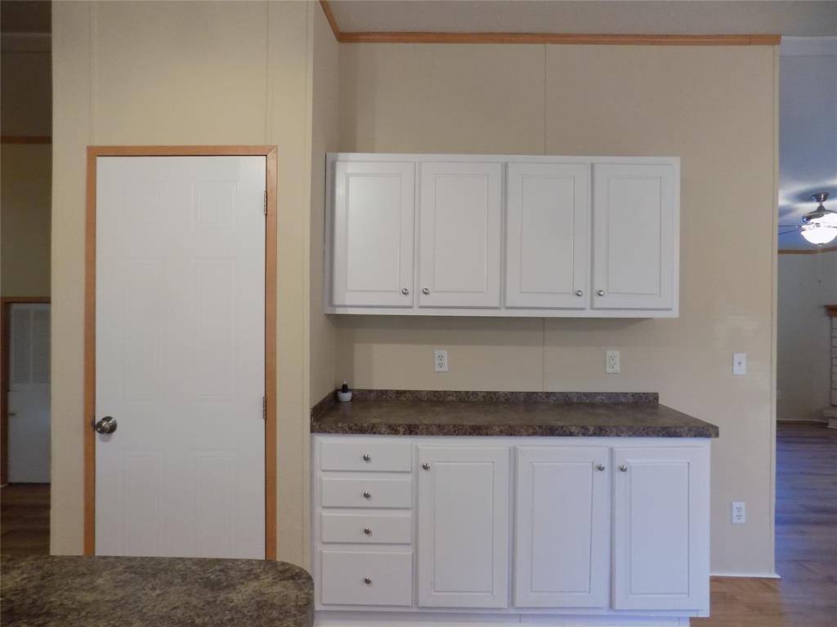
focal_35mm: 23
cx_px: 418
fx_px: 556
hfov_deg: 73.9
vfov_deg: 58.9
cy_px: 314
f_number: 3.1
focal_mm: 4
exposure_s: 1/30
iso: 200
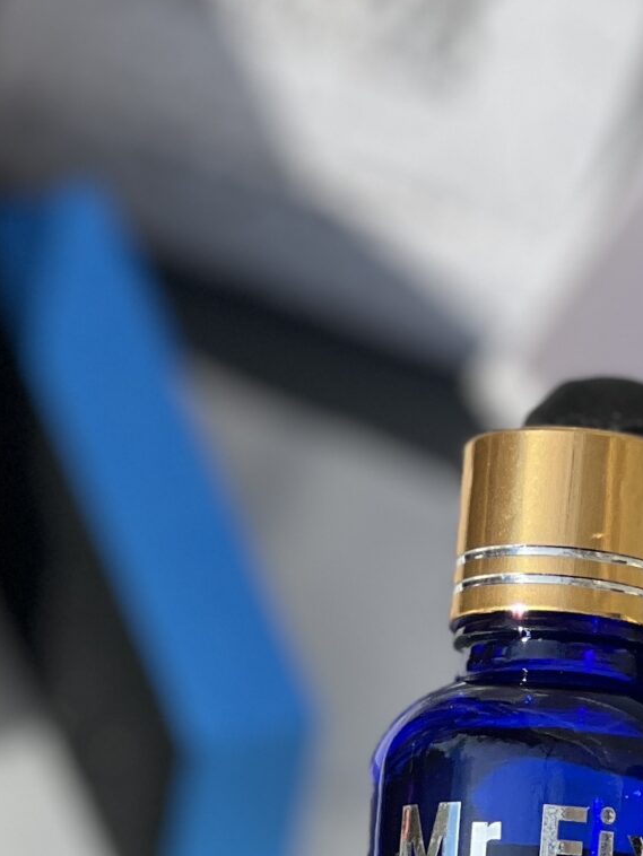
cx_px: 448
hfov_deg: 5.7
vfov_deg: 7.6
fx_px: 6436
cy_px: 640
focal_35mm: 260
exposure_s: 1/1429
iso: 32
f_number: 2.8
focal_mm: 9
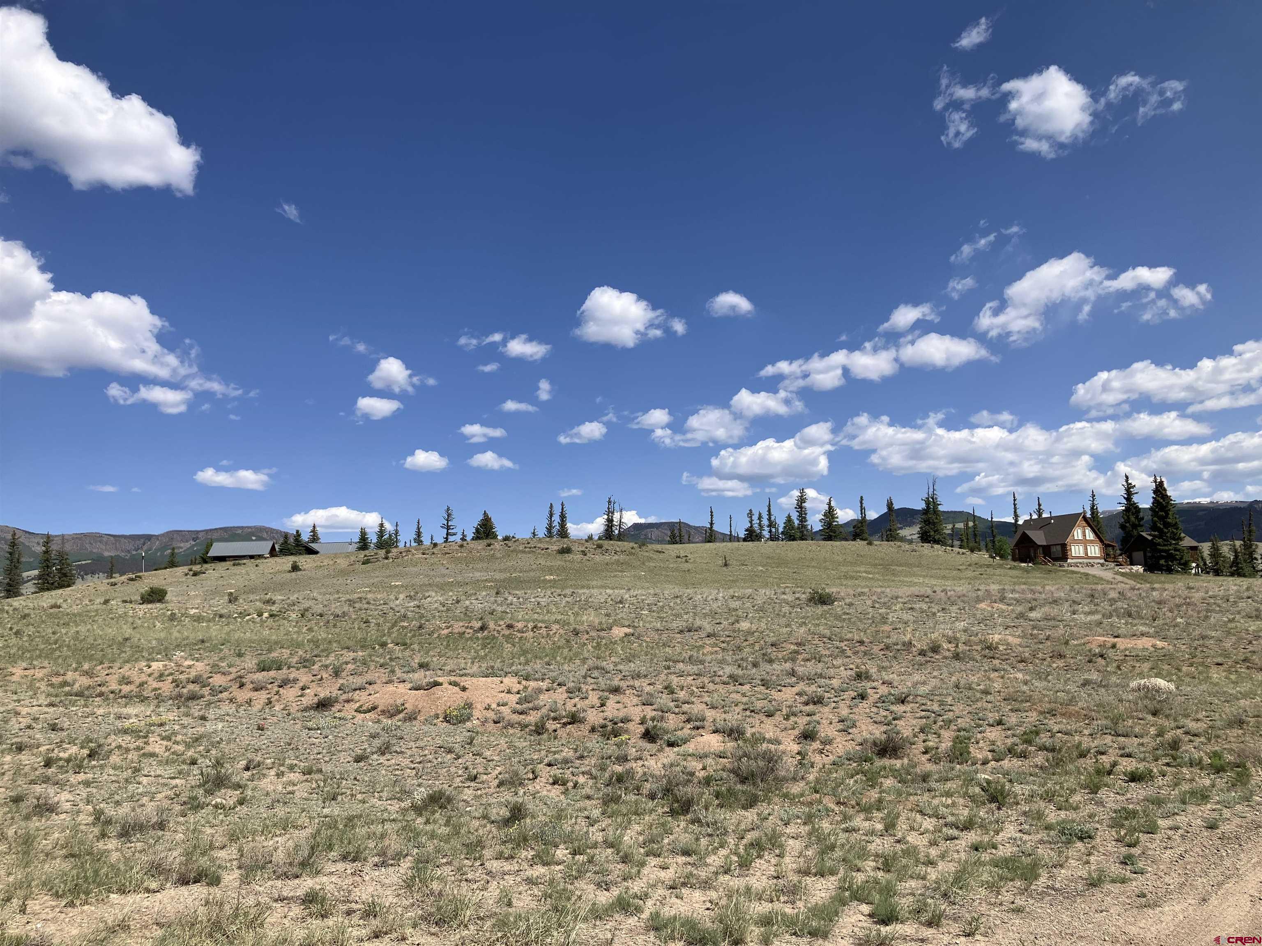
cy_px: 473
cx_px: 631
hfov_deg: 63.4
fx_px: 1021
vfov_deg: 49.7
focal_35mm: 28
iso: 32
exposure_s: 1/2703
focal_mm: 3.99
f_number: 1.8
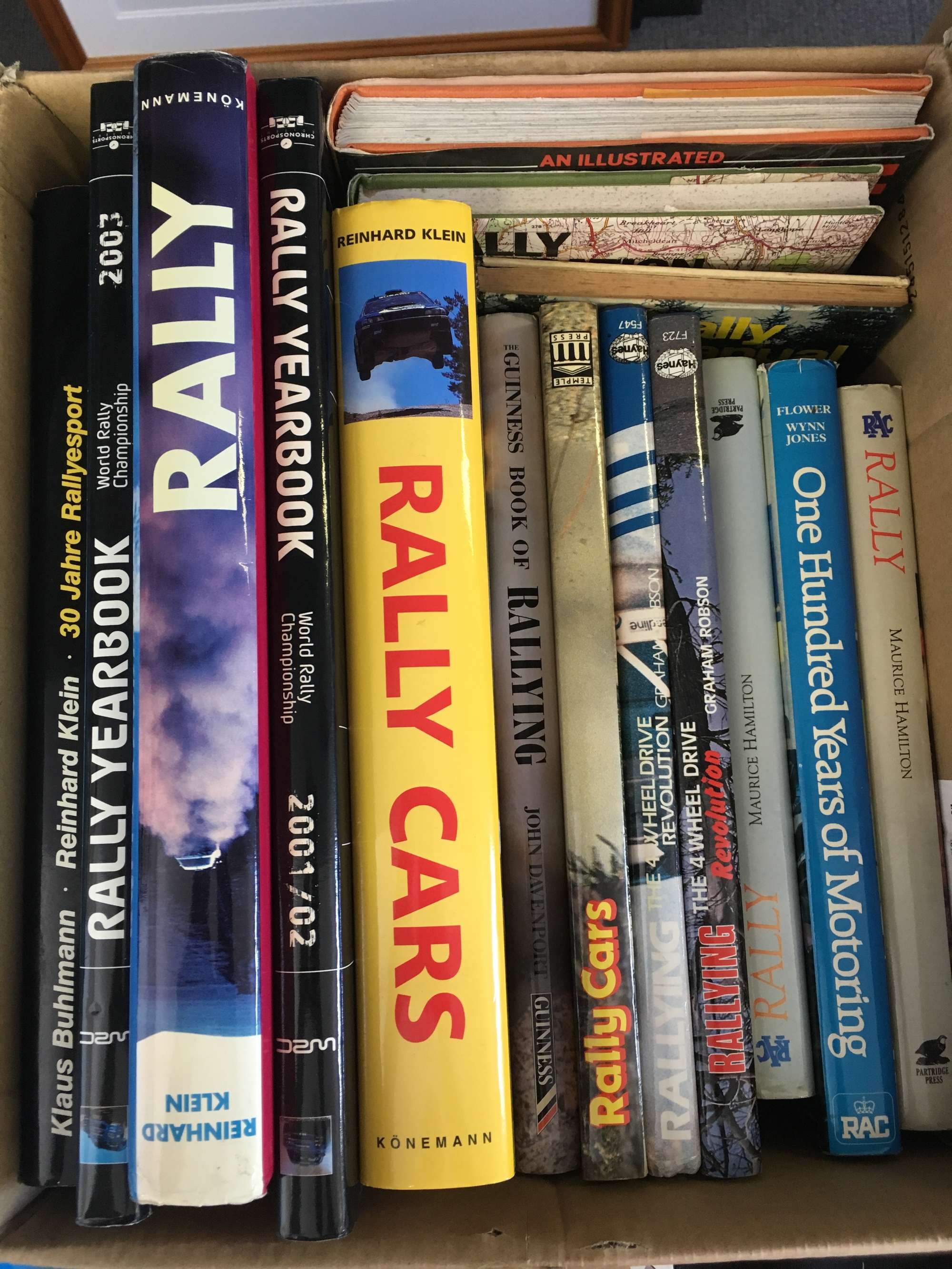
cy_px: 634
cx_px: 476
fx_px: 1063
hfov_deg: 48.2
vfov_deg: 61.7
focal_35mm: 29
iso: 125
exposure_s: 1/33
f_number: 2.2
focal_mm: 4.15
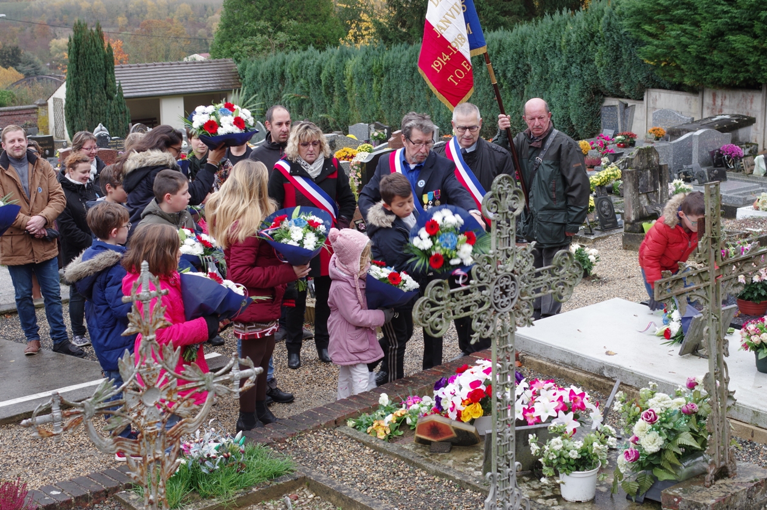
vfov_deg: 25.9
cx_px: 384
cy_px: 255
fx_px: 1107
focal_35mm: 52
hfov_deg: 38.2
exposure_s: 1/60
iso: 200
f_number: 6.3
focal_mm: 35
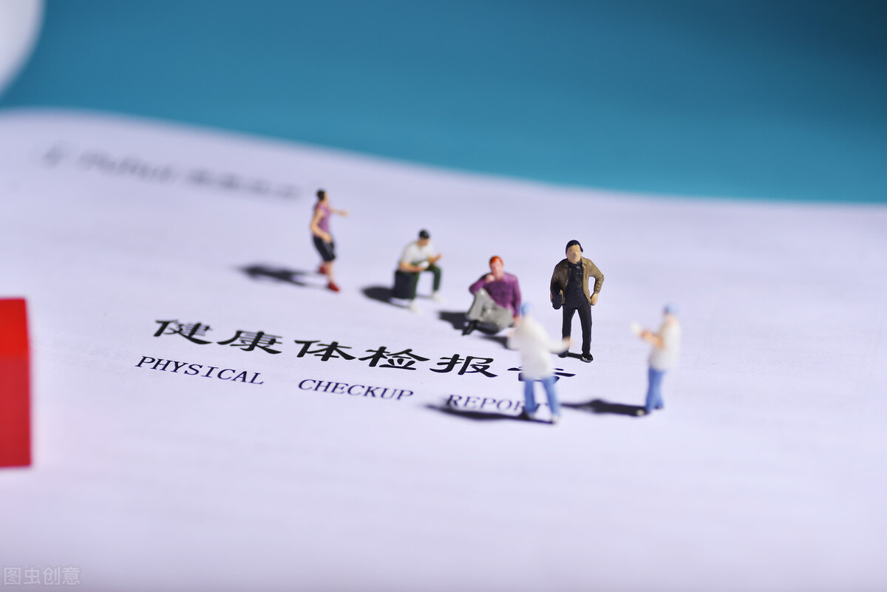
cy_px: 296
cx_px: 444
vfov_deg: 15.2
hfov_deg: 22.6
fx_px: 2218
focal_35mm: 90
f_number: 5.6
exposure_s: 1/200
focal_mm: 90
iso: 100
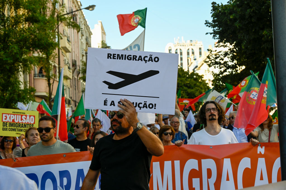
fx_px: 588
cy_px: 95
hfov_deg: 27.3
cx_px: 143
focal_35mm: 74
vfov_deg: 18.4
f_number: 9
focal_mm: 74
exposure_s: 1/500
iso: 560
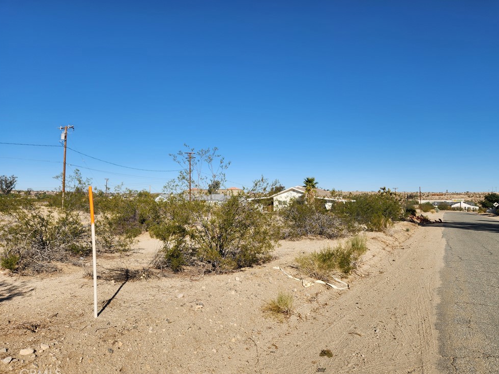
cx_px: 253
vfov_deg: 56.8
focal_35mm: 24
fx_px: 346
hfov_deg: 71.6
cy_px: 186
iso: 20
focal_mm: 5.4
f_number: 1.8
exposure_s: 1/2497
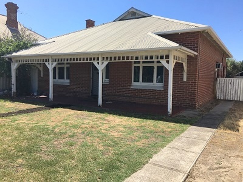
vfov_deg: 48.2
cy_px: 91
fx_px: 204
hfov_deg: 61.7
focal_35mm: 29
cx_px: 122
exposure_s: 1/1570
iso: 25
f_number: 2.2
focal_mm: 4.15
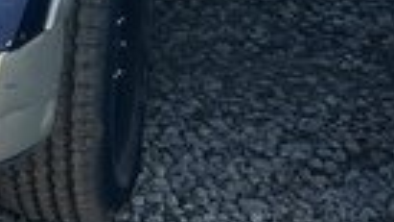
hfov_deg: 15.2
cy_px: -238
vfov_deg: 8.8
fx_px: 1358
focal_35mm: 130
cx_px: -203
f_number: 1.5
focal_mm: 5.7
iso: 50
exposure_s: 1/1808
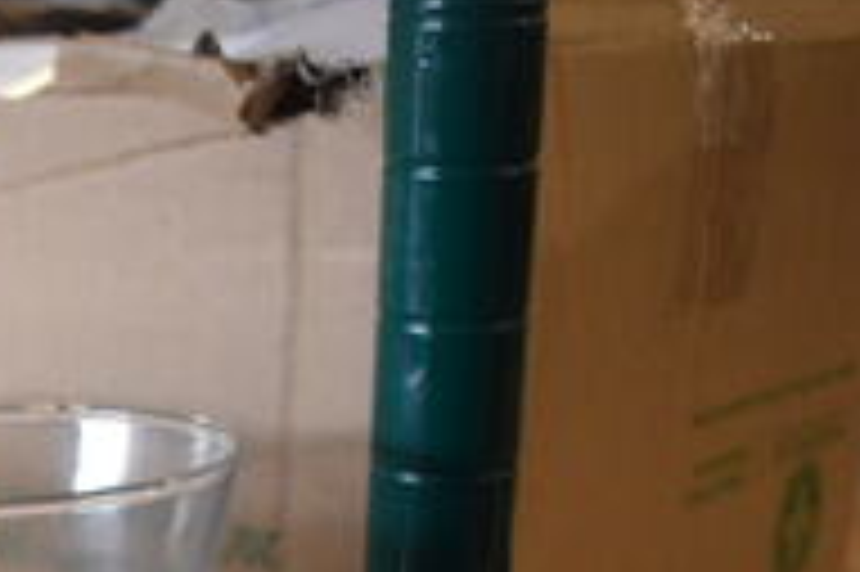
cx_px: -347
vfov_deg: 13.3
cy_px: 892
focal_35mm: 96
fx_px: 2291
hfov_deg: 19.2
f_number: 3.5
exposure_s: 1/125
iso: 800
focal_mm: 20
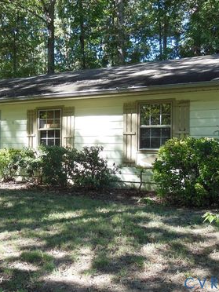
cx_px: 67
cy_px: 146
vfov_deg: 47.9
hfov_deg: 36.3
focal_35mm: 39
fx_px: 329
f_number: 3.7
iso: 125
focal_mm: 5.2
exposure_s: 1/125
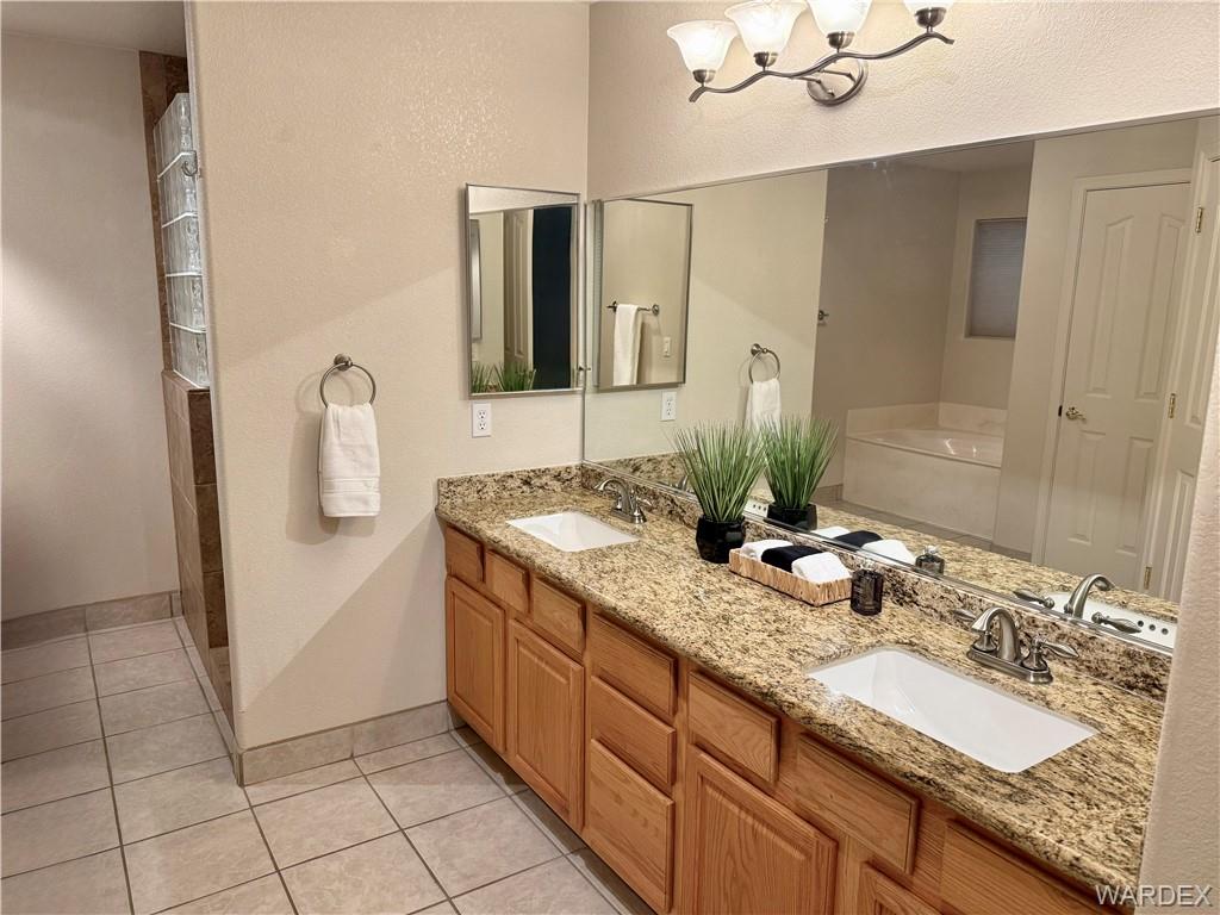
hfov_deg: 71.6
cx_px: 610
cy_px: 458
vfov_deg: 56.8
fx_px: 846
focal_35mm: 24
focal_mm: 6.76
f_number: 1.78
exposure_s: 1/120
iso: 200
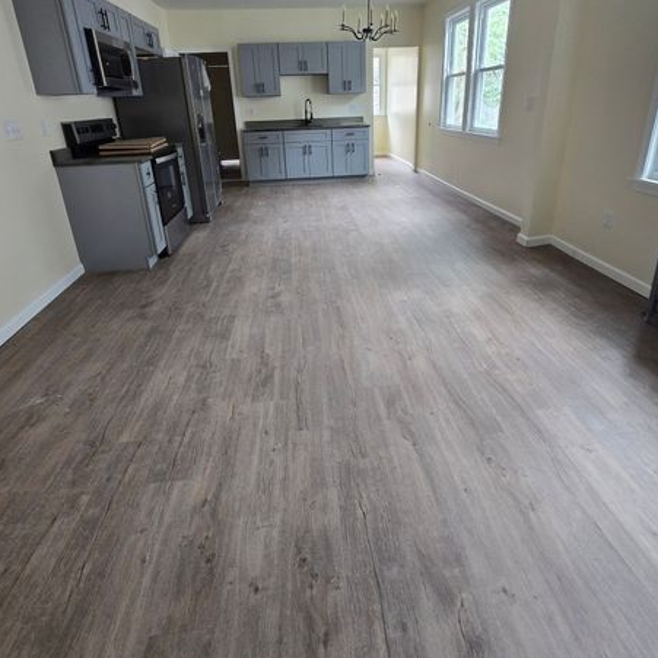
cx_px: 336
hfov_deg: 84.0
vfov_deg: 82.6
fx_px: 366
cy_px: 252
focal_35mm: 17
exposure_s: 1/60
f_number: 2.2
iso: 250
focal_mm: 2.2
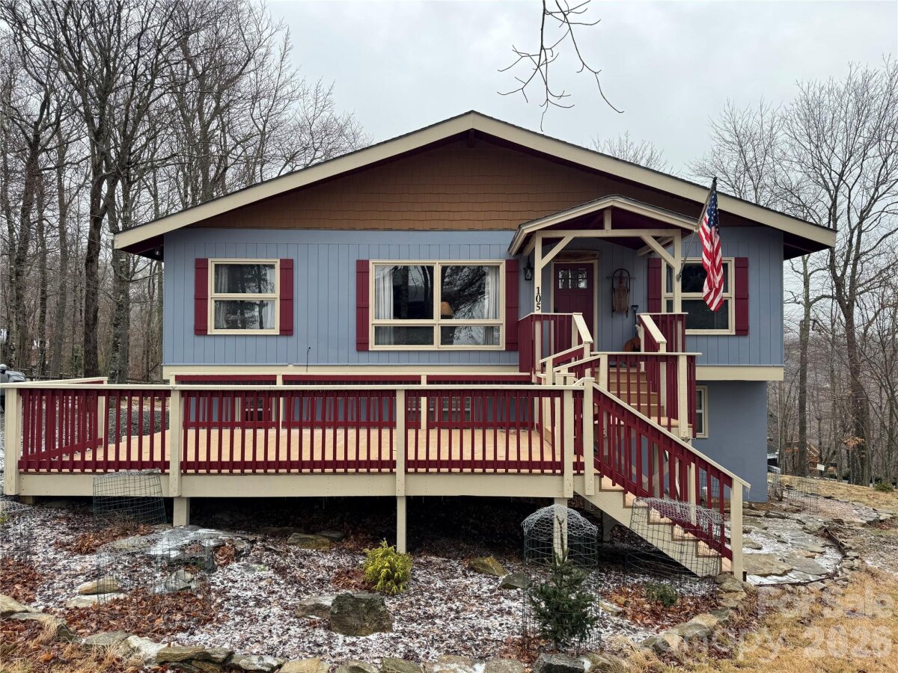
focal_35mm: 24
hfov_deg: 71.6
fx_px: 623
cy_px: 336
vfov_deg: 56.8
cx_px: 449
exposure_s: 1/593
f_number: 1.78
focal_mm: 6.76
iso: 80
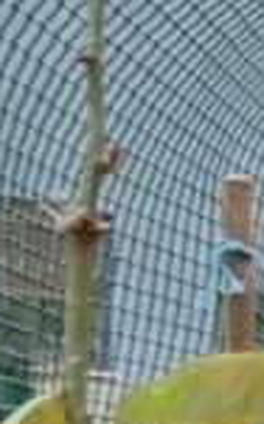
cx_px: 1272
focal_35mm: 137
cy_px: 451
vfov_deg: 14.9
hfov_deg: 6.3
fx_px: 1582
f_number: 2.2
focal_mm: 1.74
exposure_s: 1/20
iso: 500
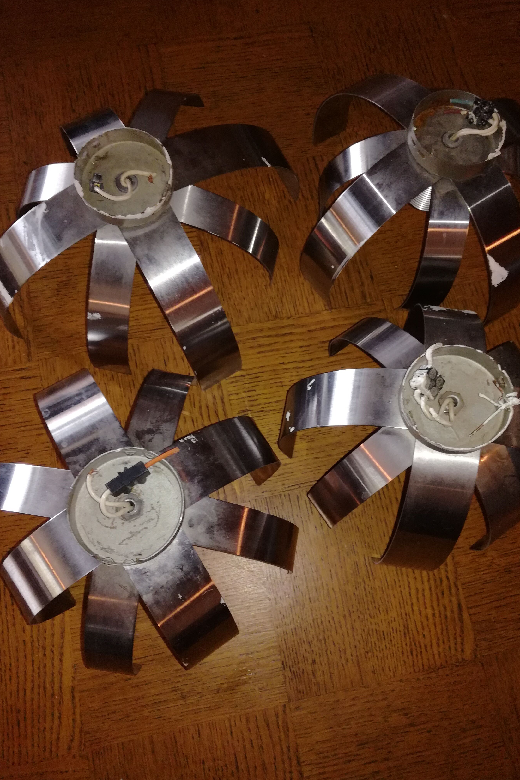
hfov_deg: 45.0
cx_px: 272
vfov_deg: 63.7
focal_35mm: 29
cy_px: 385
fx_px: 628
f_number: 2
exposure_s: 1/33.3
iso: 160
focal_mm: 3.79
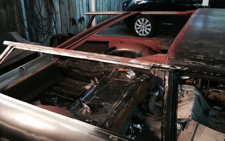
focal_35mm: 35
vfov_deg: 36.3
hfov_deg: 55.3
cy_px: 68
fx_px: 215
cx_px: 106
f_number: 2.2
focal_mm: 4.15
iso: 100
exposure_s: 1/30
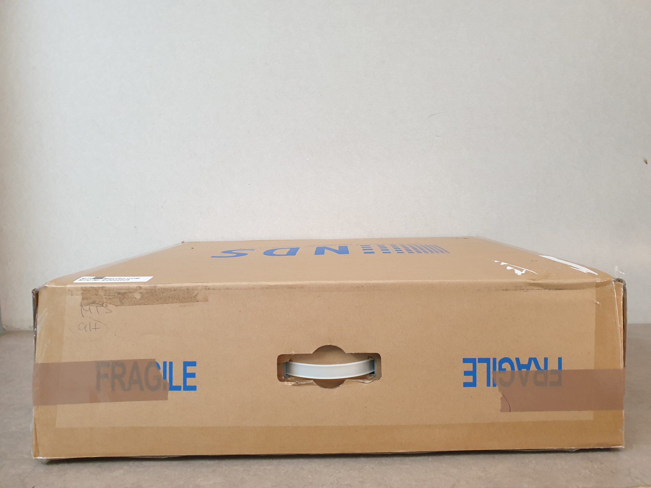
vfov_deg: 53.1
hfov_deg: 67.3
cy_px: 244
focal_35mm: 26
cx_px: 326
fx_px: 489
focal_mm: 4.3
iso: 400
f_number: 2.4
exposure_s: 1/50
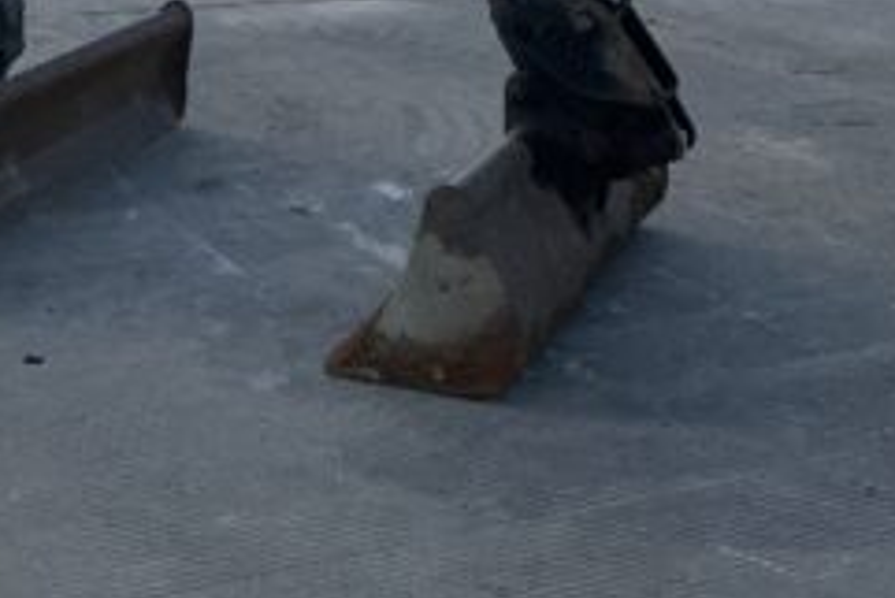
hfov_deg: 24.7
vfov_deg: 15.8
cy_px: -286
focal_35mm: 80
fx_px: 1990
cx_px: 111
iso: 16
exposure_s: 1/792
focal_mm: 3
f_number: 1.8
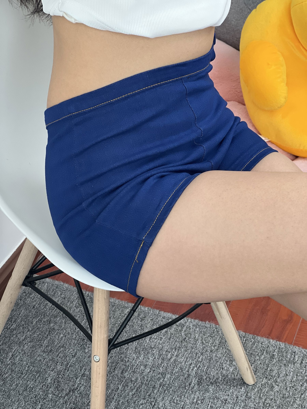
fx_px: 911
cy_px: 204
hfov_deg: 19.1
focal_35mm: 77
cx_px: 154
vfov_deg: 25.3
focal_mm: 9
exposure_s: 1/104
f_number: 2.8
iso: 250
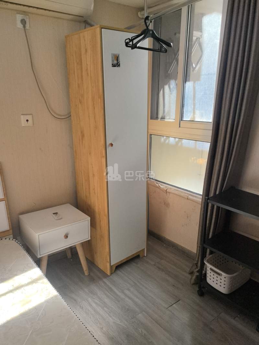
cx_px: 130
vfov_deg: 65.3
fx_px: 269
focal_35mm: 27
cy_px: 172
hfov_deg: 51.3
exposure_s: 1/423
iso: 50
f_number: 2
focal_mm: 5.75
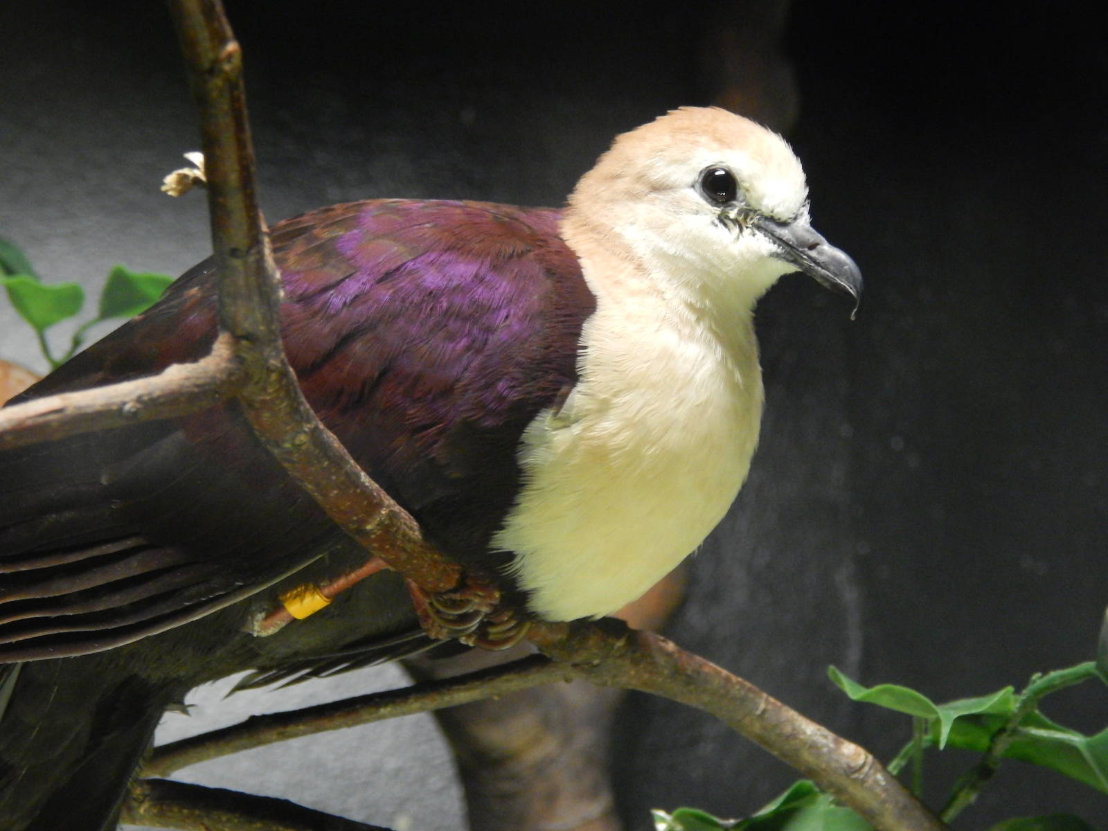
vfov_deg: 11.2
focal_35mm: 132
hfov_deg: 14.9
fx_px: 4225
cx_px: 554
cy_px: 416
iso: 800
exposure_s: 1/13
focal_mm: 23.4
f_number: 4.8
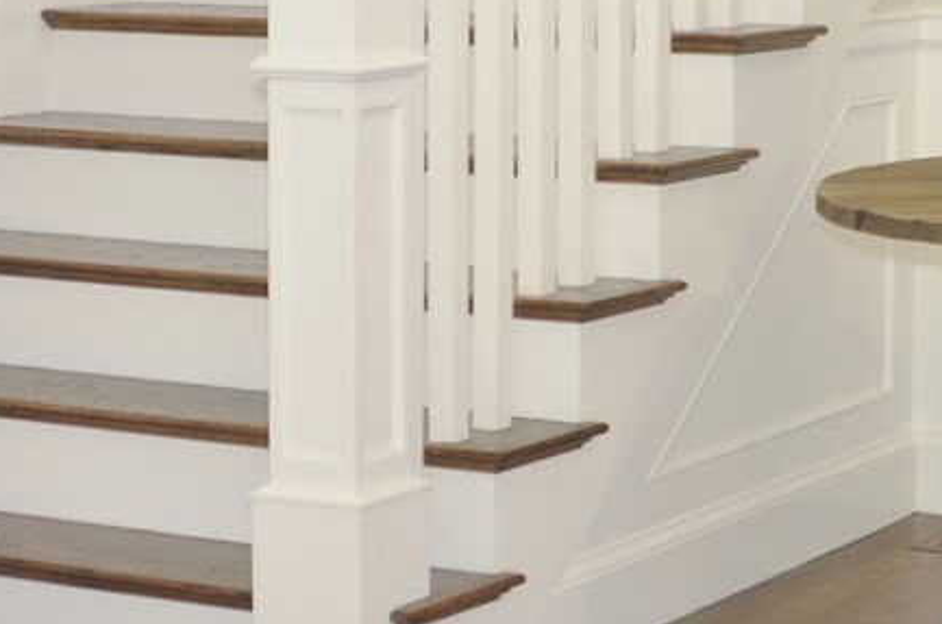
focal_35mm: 124
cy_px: -109
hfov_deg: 16.5
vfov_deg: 10.8
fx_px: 3243
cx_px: 685
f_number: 2
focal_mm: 35
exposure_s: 1/60
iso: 200
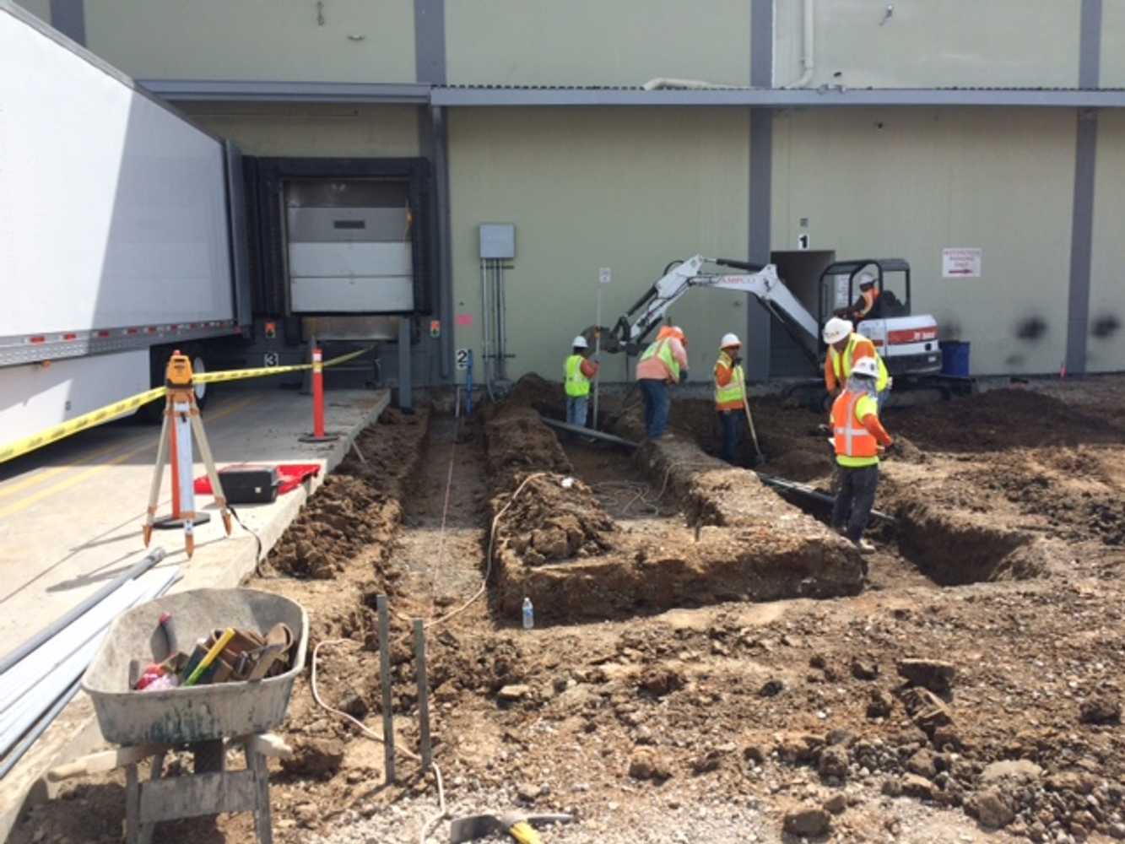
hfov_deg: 61.7
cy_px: 422
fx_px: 943
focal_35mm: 29
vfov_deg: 48.2
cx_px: 562
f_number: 2.2
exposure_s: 1/1709
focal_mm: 4.15
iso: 32
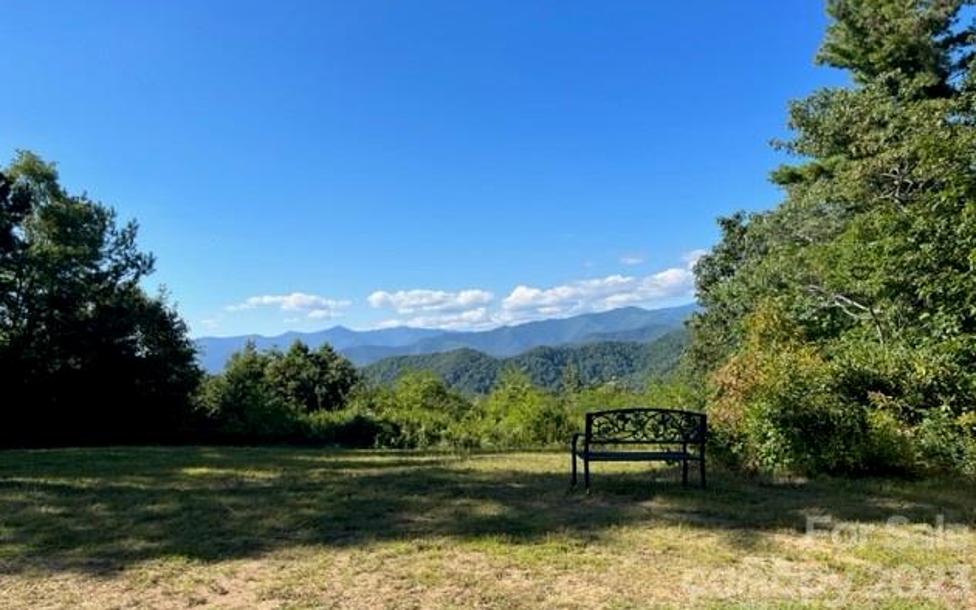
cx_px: 482
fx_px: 745
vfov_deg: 44.4
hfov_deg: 66.5
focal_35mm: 28
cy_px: 259
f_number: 1.6
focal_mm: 5.1
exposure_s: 1/3311
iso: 50
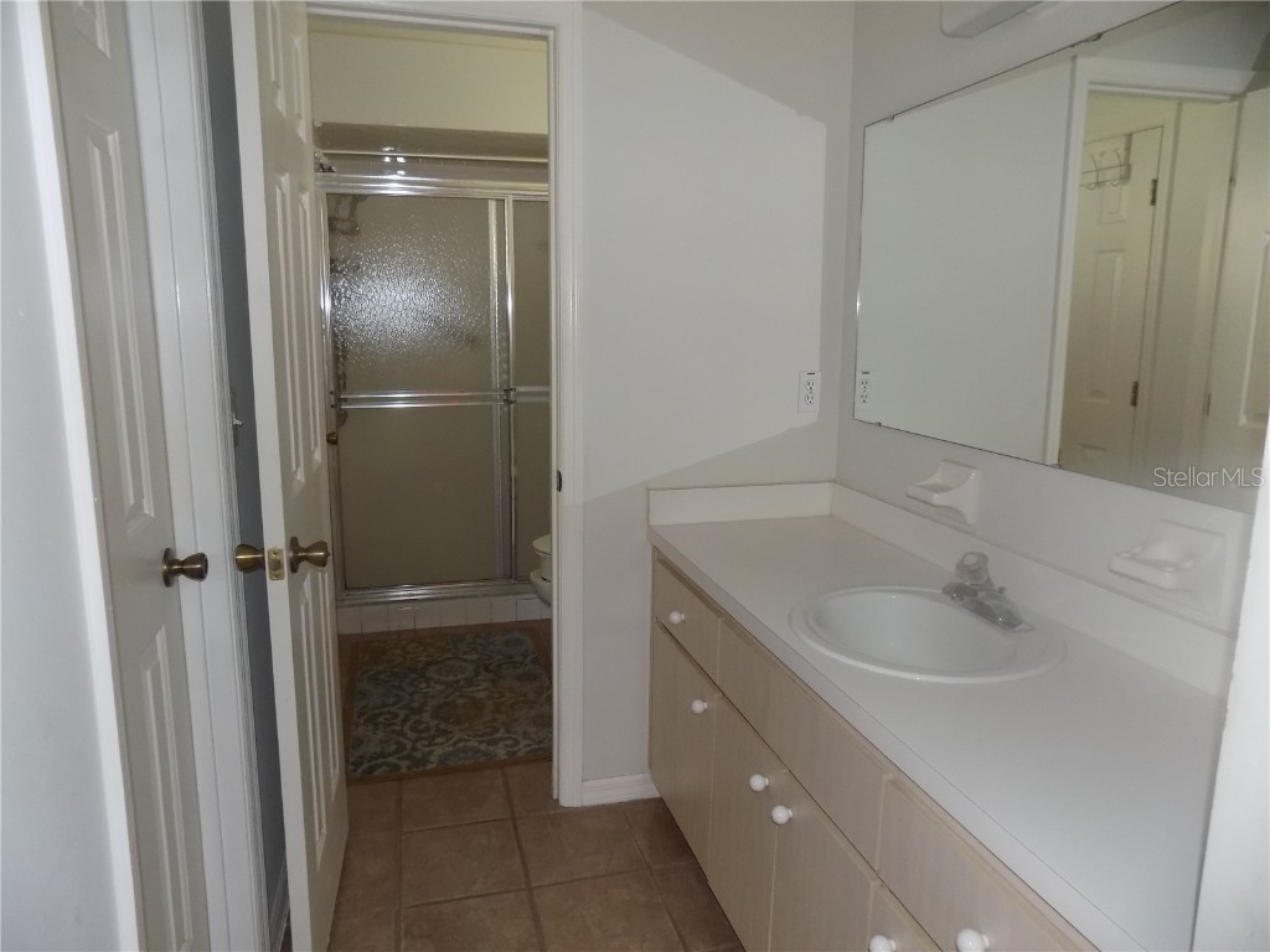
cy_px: 476
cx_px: 635
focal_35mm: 23
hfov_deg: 73.9
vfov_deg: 58.9
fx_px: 844
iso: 200
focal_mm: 4
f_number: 3.1
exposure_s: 1/30
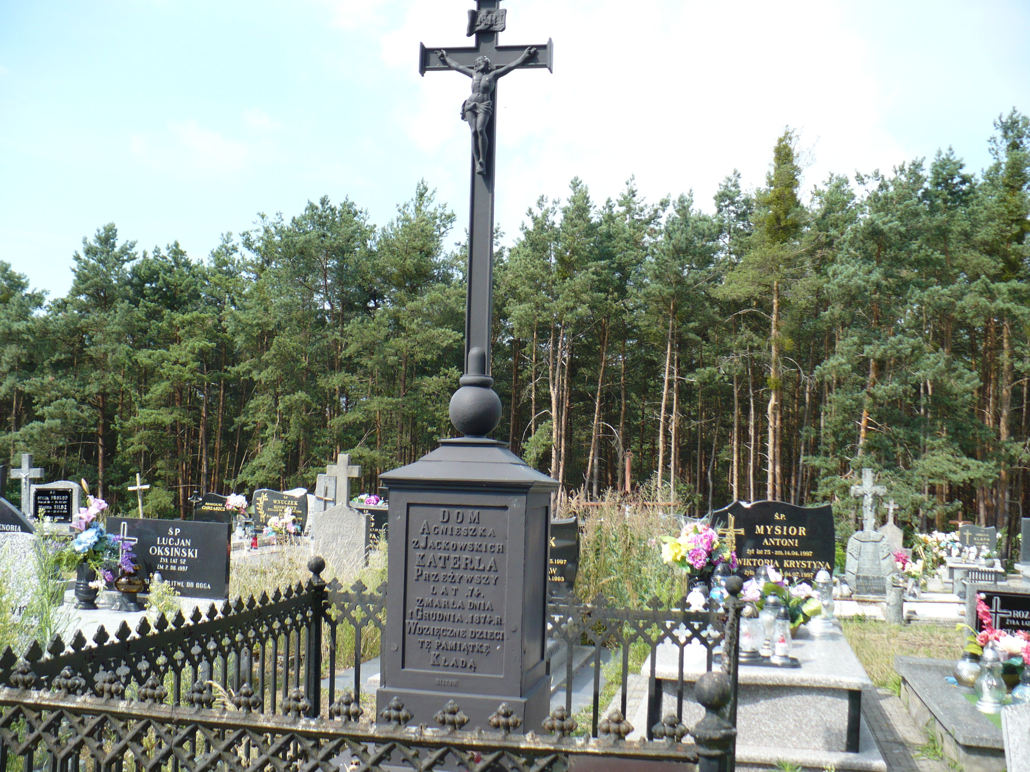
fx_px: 1101
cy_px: 386
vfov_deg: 38.7
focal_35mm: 37
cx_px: 515
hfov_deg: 50.1
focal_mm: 6.1
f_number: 2.8
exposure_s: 1/500
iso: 100
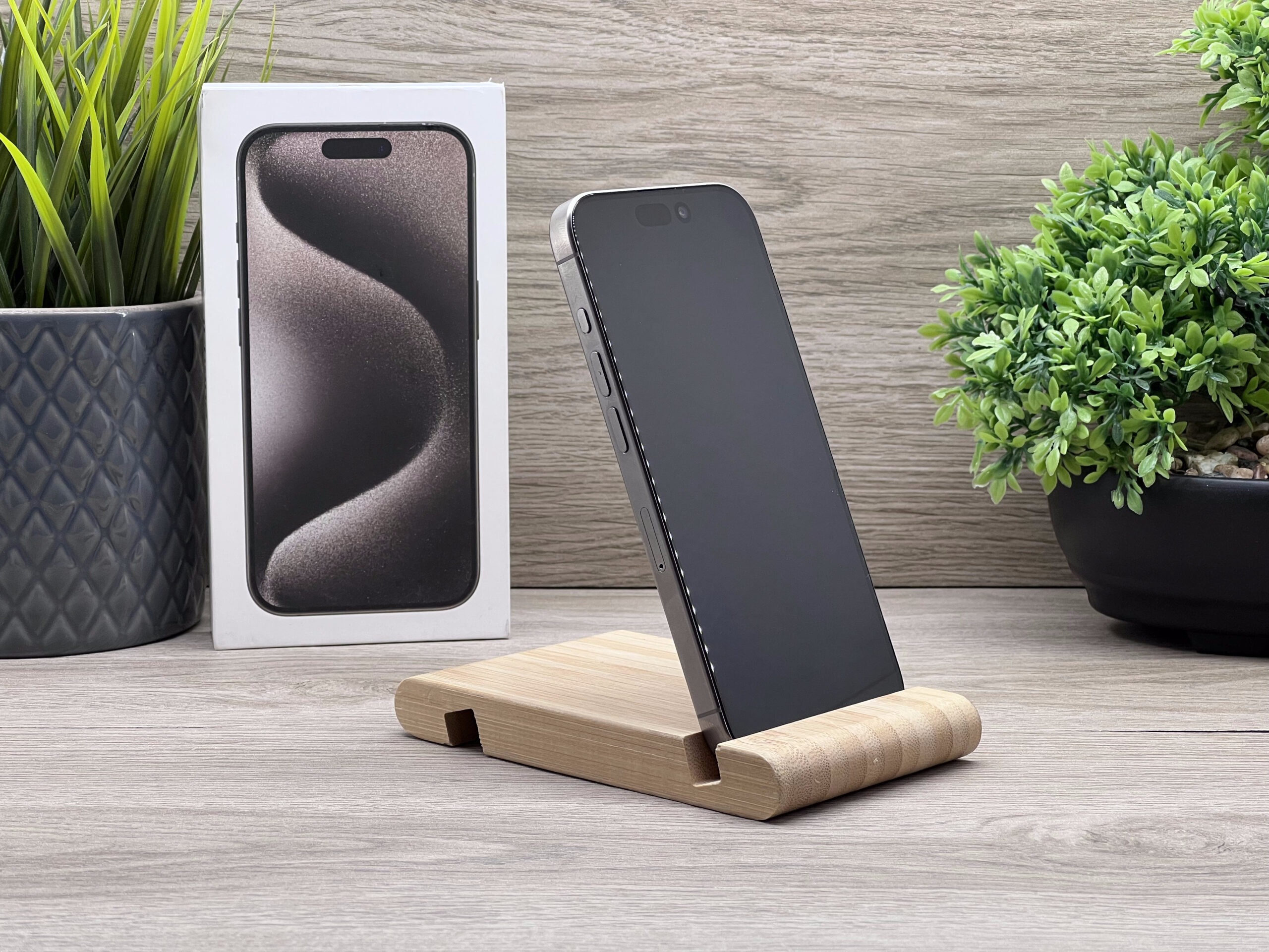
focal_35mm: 77
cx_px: 634
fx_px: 2823
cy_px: 476
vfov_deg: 19.1
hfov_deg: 25.3
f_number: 2.8
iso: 80
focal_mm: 9
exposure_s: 1/100
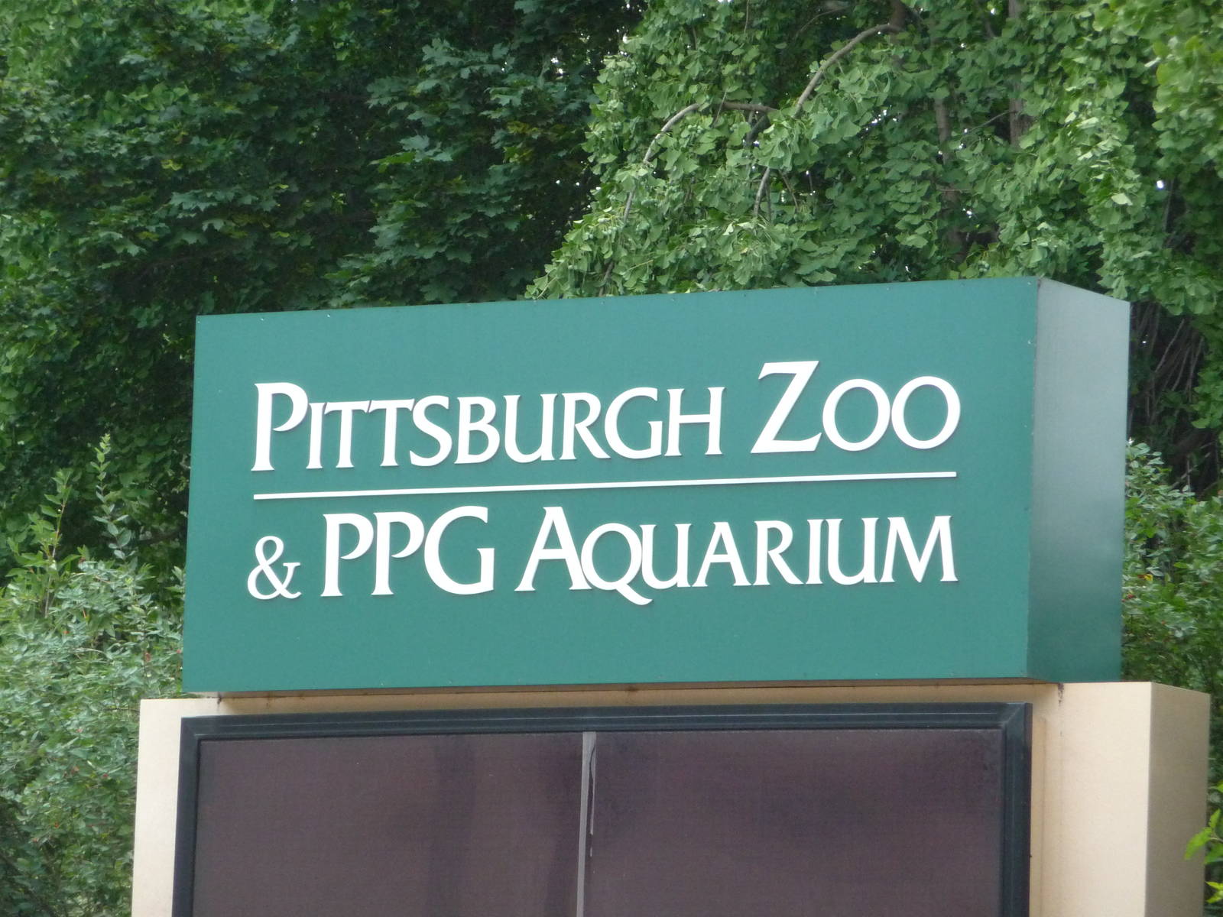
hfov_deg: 8.7
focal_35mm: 228
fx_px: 8055
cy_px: 458
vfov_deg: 6.5
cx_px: 612
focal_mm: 39.2
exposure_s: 1/320
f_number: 4.9
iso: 400
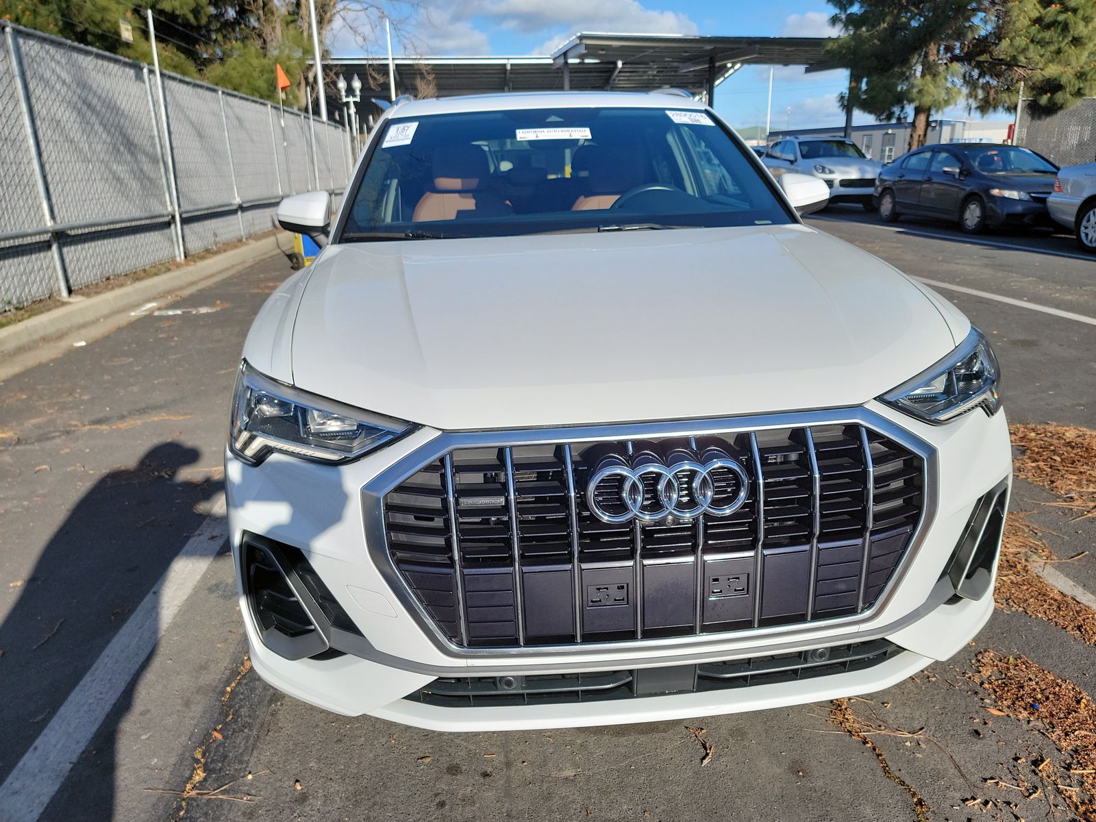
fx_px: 760
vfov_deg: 56.8
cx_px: 548
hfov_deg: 71.6
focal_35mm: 24
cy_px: 411
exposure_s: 1/939
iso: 50
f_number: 1.8
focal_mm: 6.7
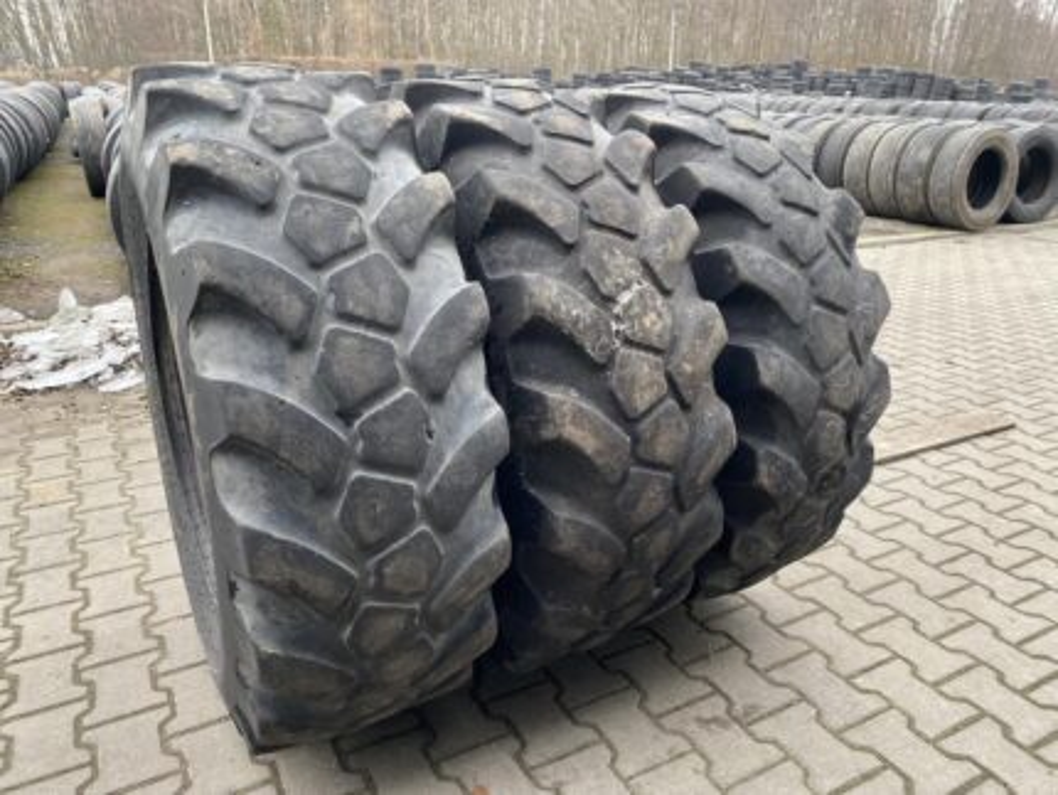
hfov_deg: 67.3
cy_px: 398
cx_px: 529
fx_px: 795
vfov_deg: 53.1
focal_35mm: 26
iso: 100
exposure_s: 1/121
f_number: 1.8
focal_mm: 4.25
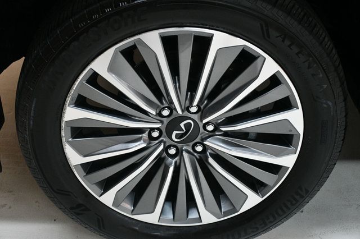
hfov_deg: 33.4
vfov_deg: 22.6
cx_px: 180
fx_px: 600
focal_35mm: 60
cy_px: 120
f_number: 4.5
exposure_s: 1/125
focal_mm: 40
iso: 2800
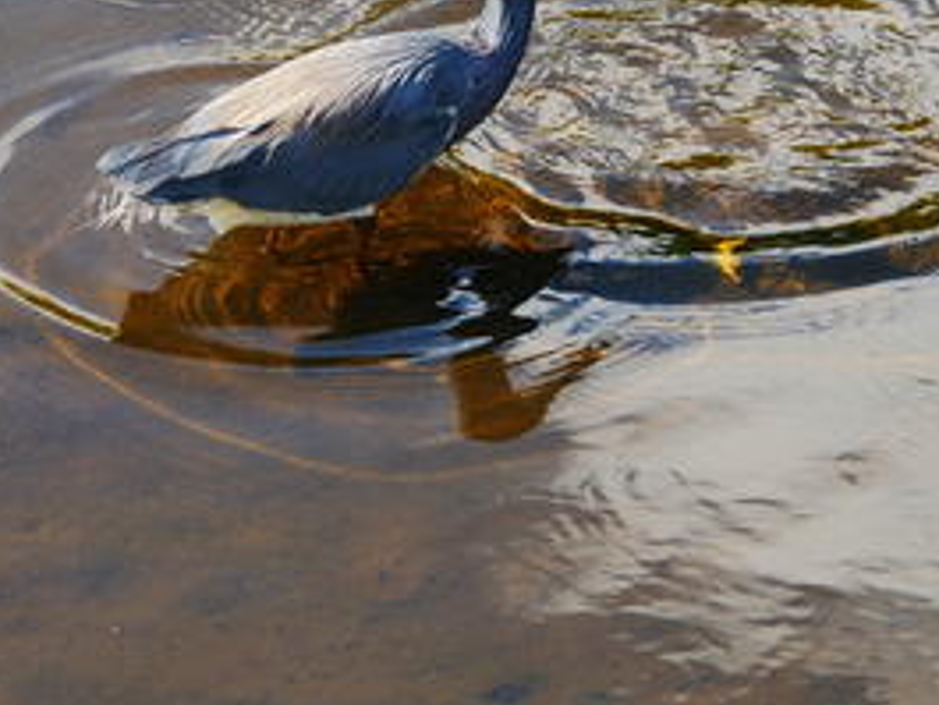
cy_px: 120
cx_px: 383
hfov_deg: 6.5
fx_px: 8304
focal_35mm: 306
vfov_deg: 4.9
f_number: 5.5
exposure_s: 1/320
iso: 200
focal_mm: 90
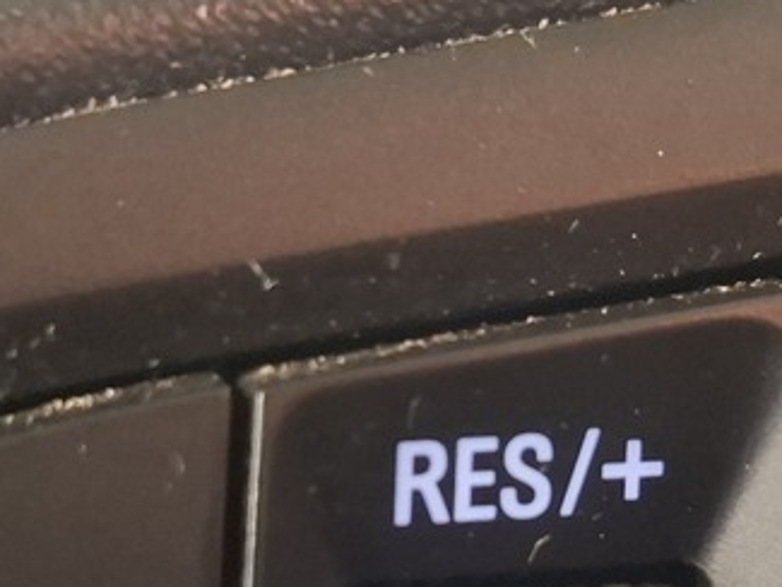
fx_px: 2305
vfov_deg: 14.5
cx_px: 438
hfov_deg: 19.2
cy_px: 435
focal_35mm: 102
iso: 800
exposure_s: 1/20
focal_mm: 5.54
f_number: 1.8
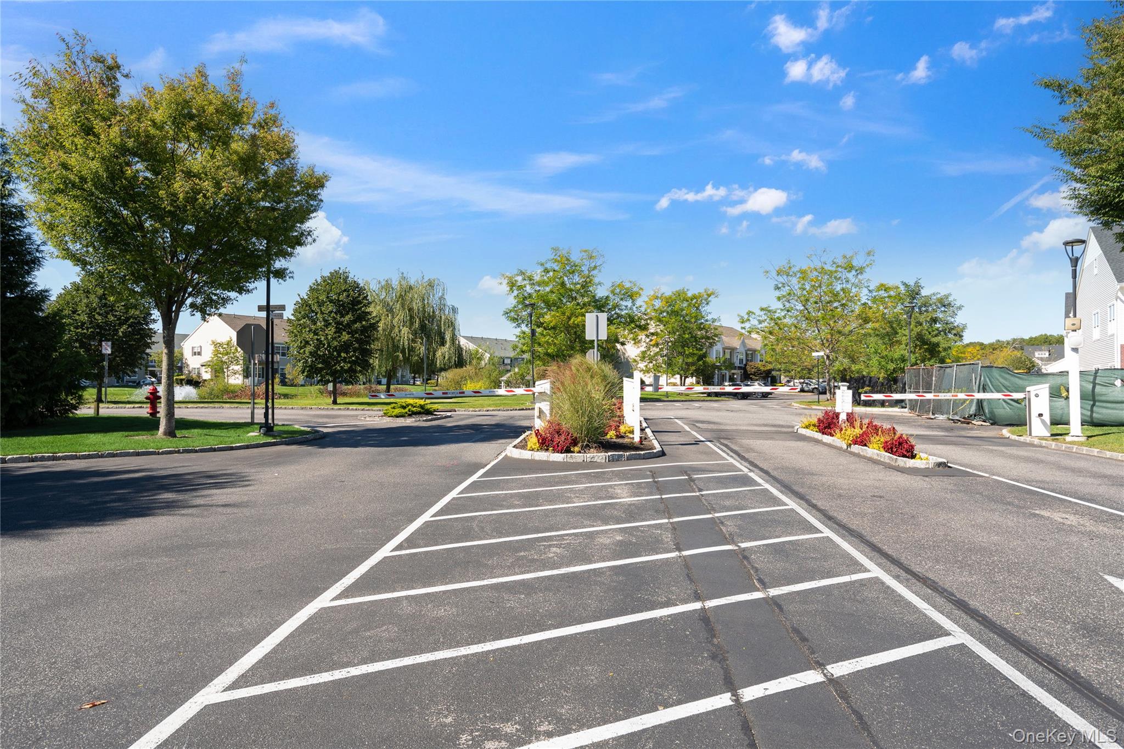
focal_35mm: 22
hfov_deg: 78.6
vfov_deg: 57.2
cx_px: 562
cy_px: 374
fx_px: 687
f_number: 5.6
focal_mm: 22
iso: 80
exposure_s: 1/200
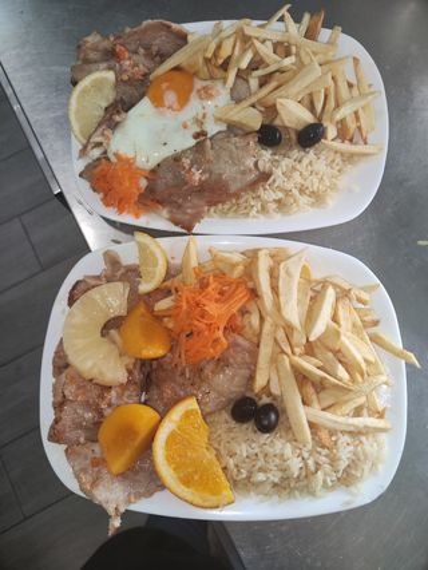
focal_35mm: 24
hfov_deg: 56.9
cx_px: 214
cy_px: 285
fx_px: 395
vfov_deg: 71.6
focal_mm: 5.59
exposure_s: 1/100
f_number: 1.88
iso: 96
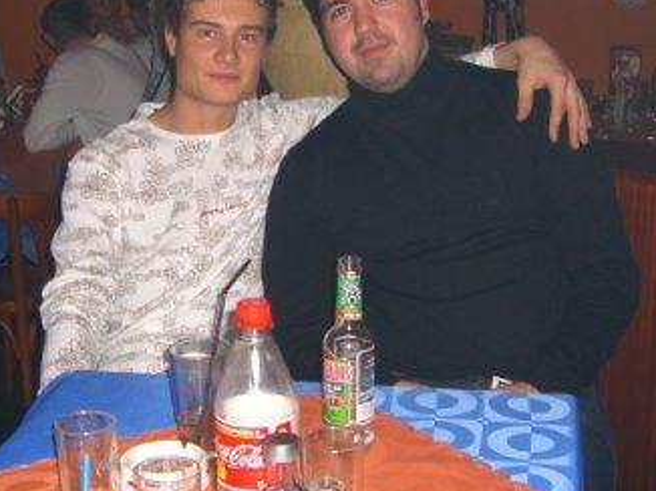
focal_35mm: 70
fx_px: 1326
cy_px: 221
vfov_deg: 21.0
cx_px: 296
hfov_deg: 27.8
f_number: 2.8
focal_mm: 7.9
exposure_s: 1/60
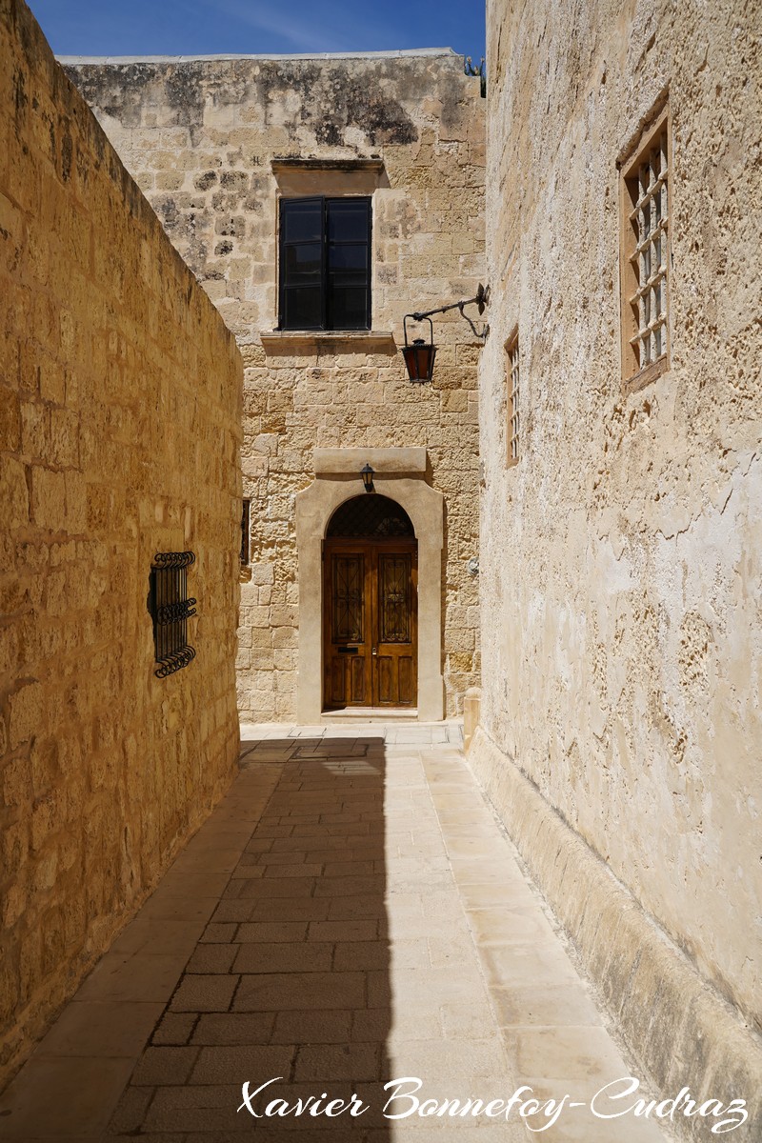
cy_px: 572
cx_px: 381
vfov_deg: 58.7
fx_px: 1016
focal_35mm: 32
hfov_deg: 41.1
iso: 100
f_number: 8
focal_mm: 32
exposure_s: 1/500
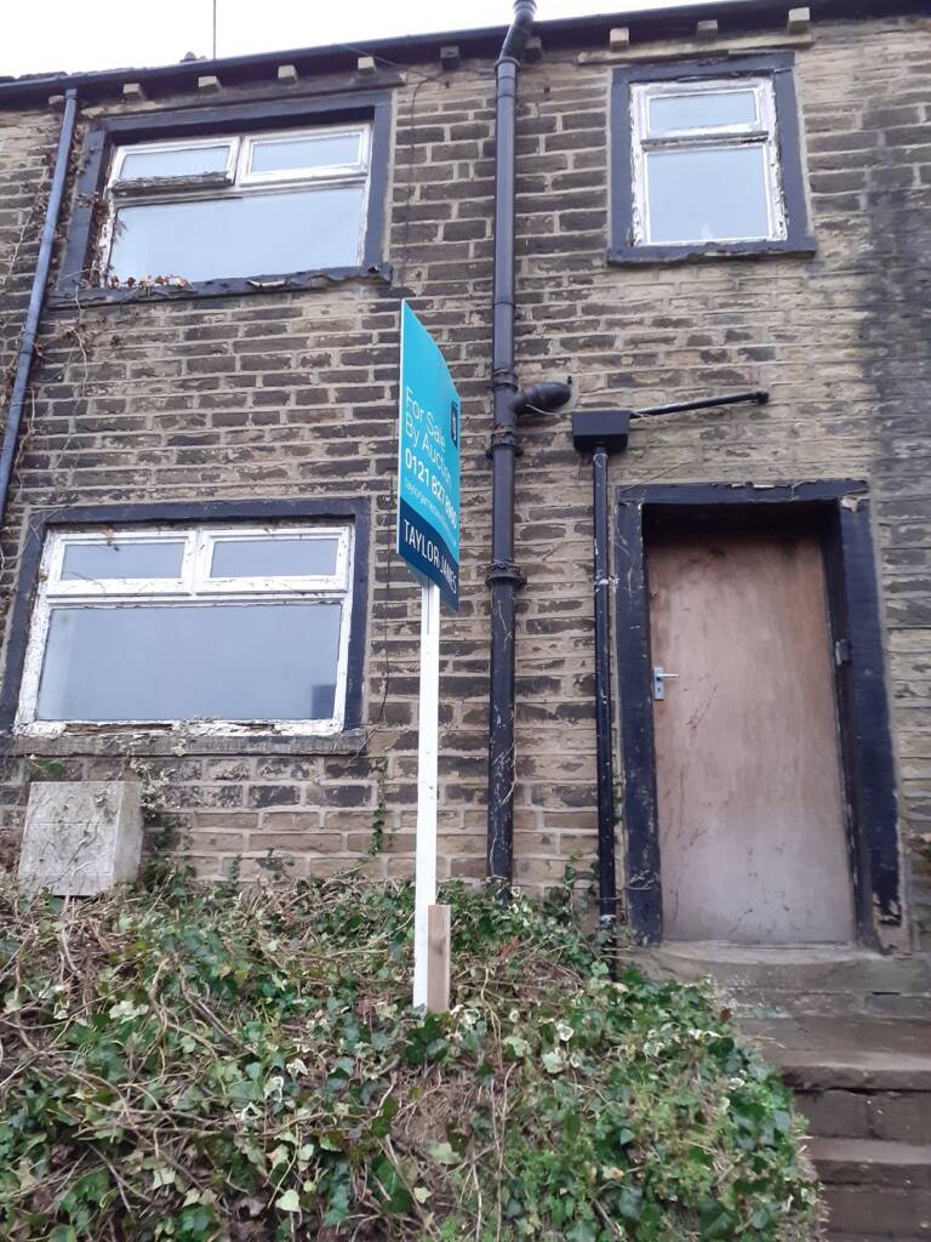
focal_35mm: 27
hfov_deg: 51.4
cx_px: 466
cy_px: 621
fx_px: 968
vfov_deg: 65.3
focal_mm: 3.6
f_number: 1.9
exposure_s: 1/50
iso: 160
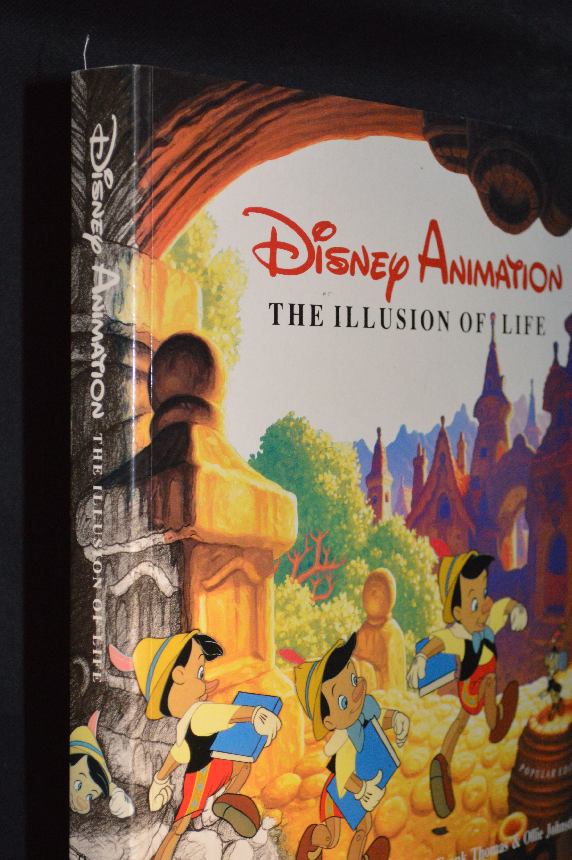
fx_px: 2053
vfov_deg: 23.6
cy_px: 504
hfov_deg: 15.9
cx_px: 319
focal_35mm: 86
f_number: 5.3
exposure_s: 1/60
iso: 2000
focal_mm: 42
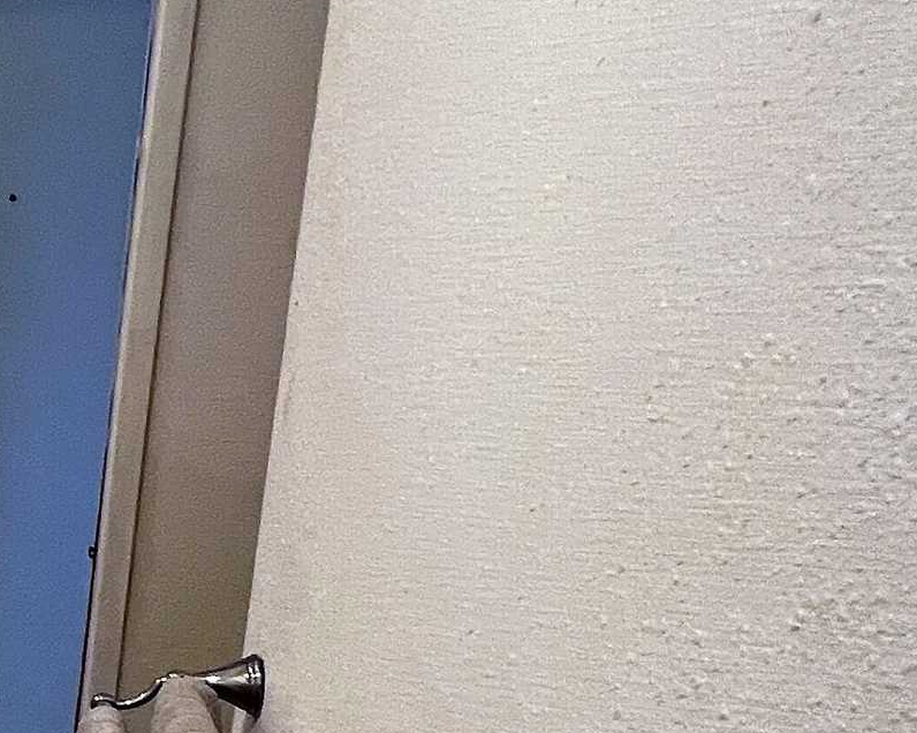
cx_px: -614
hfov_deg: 24.2
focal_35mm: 49
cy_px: 517
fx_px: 1329
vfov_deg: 30.5
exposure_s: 1/120
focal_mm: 1.57
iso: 200
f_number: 1.8
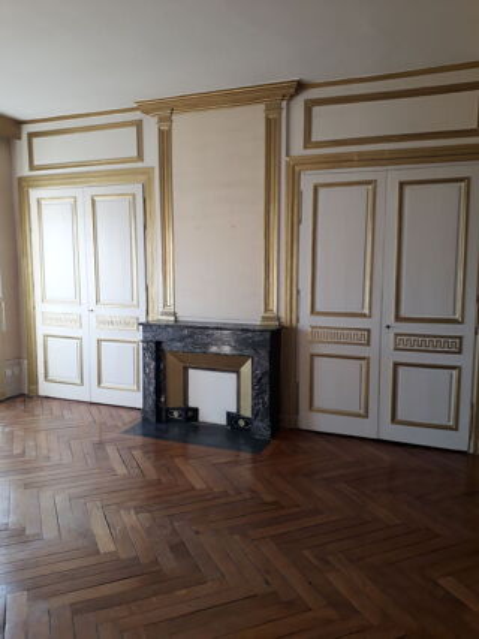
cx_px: 240
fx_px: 498
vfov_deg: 65.3
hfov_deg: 51.3
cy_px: 320
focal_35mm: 27
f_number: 1.9
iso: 40
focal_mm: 3.6
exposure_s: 1/50
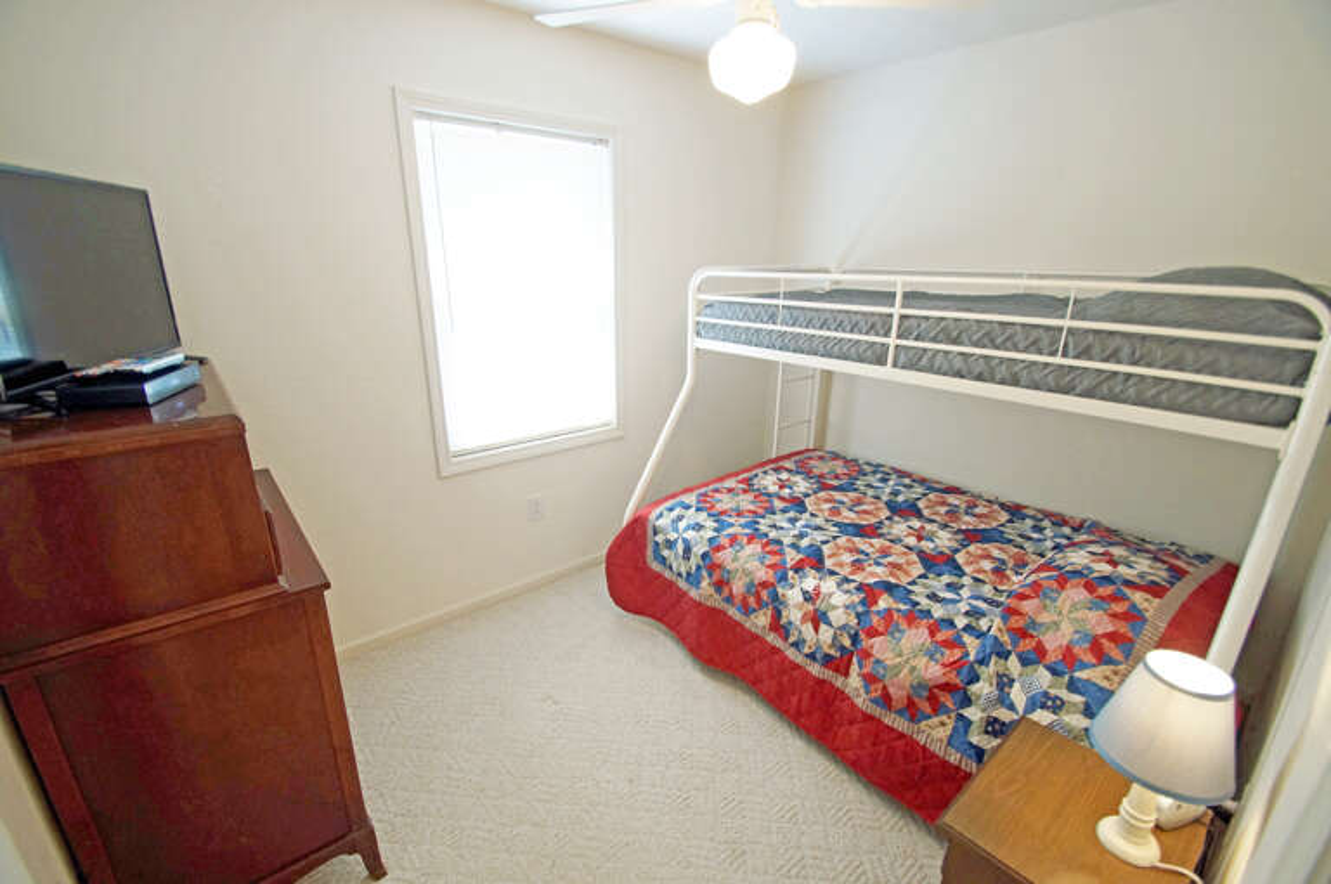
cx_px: 666
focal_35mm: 15
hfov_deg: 100.5
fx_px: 554
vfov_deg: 77.2
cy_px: 442
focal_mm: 10
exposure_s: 1/60
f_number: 4
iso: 640
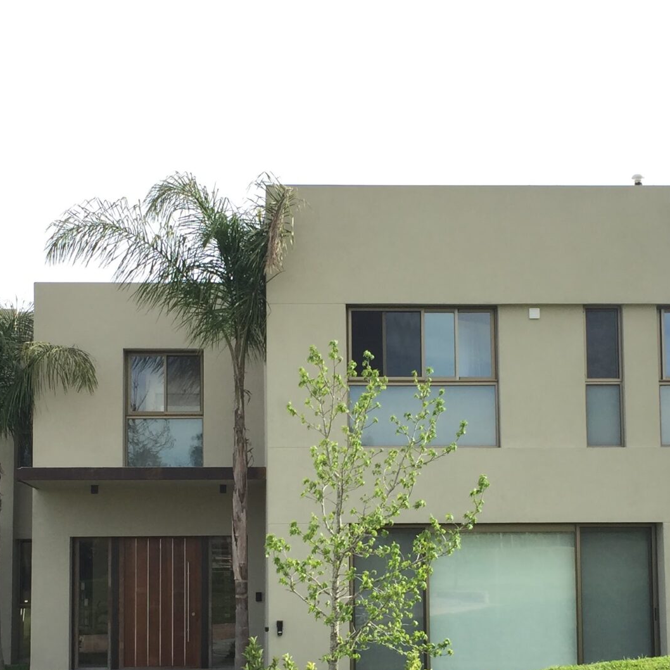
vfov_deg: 27.5
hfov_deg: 27.7
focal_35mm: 62
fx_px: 1358
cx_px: 307
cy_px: 476
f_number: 2.2
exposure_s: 1/775
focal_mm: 4.15
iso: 32
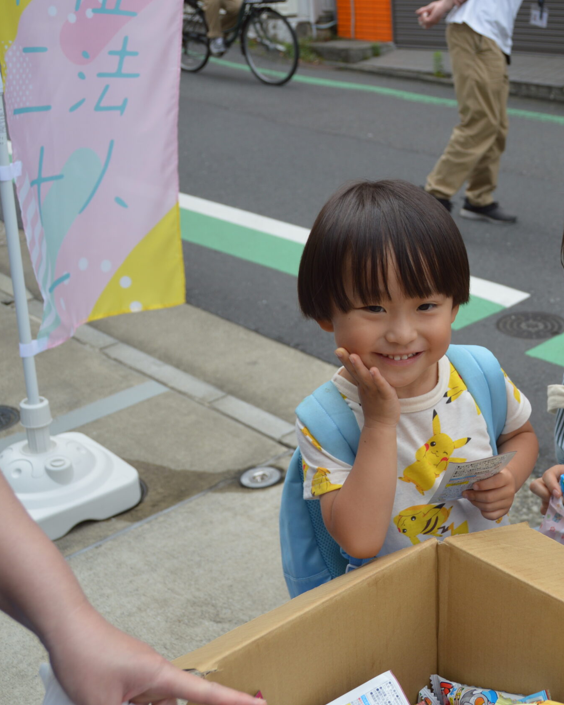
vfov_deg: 42.9
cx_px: 504
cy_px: 351
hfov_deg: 33.2
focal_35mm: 43
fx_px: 897
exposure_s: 1/250
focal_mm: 20
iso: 100
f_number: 3.5
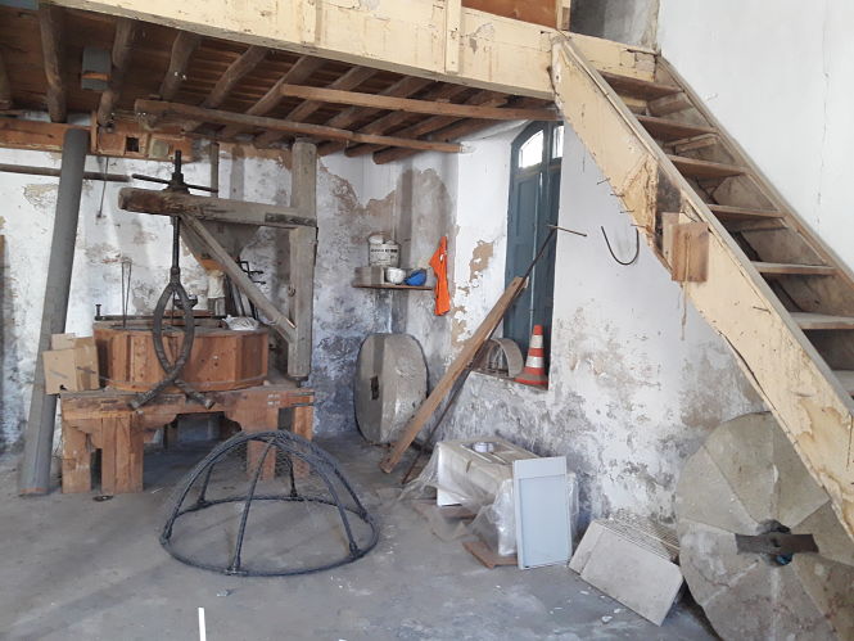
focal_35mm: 28
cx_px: 427
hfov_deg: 63.4
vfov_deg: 49.8
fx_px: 691
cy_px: 320
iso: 160
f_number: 1.9
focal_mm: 3.7
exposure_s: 1/17
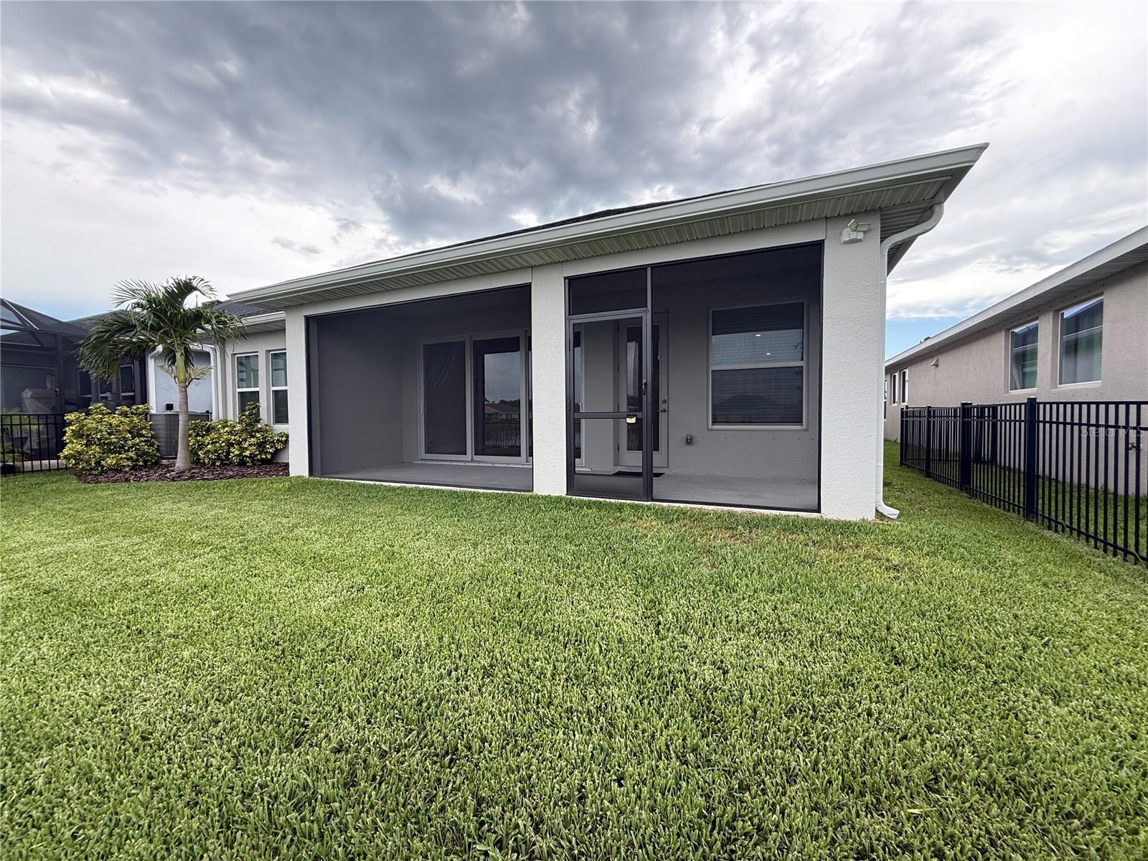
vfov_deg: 85.7
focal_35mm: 14
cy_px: 430
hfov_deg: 102.1
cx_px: 574
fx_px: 464
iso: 50
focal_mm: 2.22
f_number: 2.2
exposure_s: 1/167
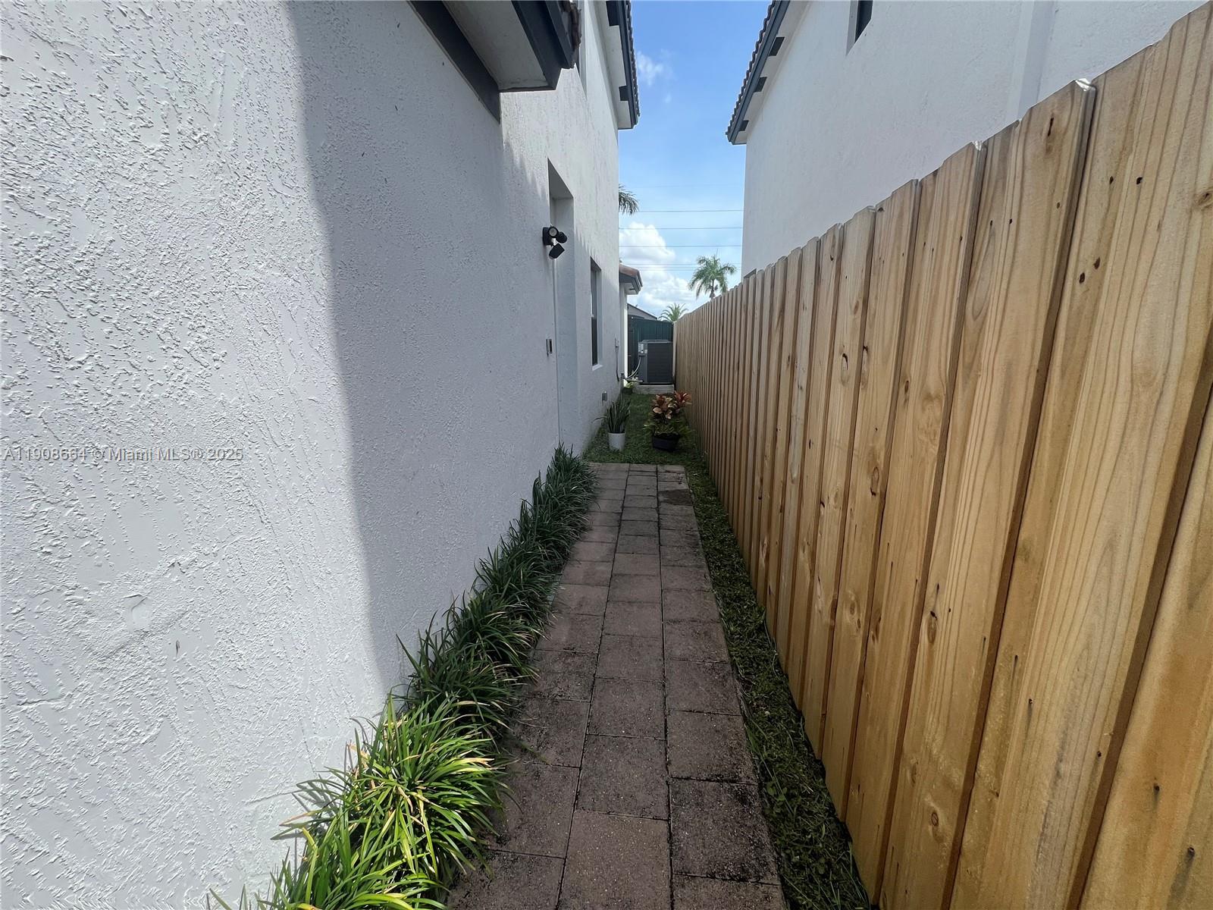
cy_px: 455
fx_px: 456
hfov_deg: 106.2
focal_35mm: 13
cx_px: 606
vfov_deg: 89.9
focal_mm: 1.57
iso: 32
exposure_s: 1/485
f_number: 1.8
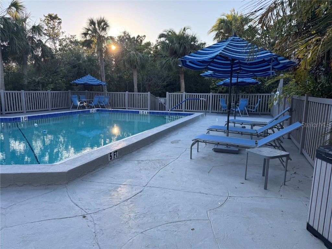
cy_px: 124
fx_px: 230
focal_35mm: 24
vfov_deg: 56.8
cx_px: 166
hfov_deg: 71.6
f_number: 1.78
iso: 80
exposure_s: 1/582
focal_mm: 6.76
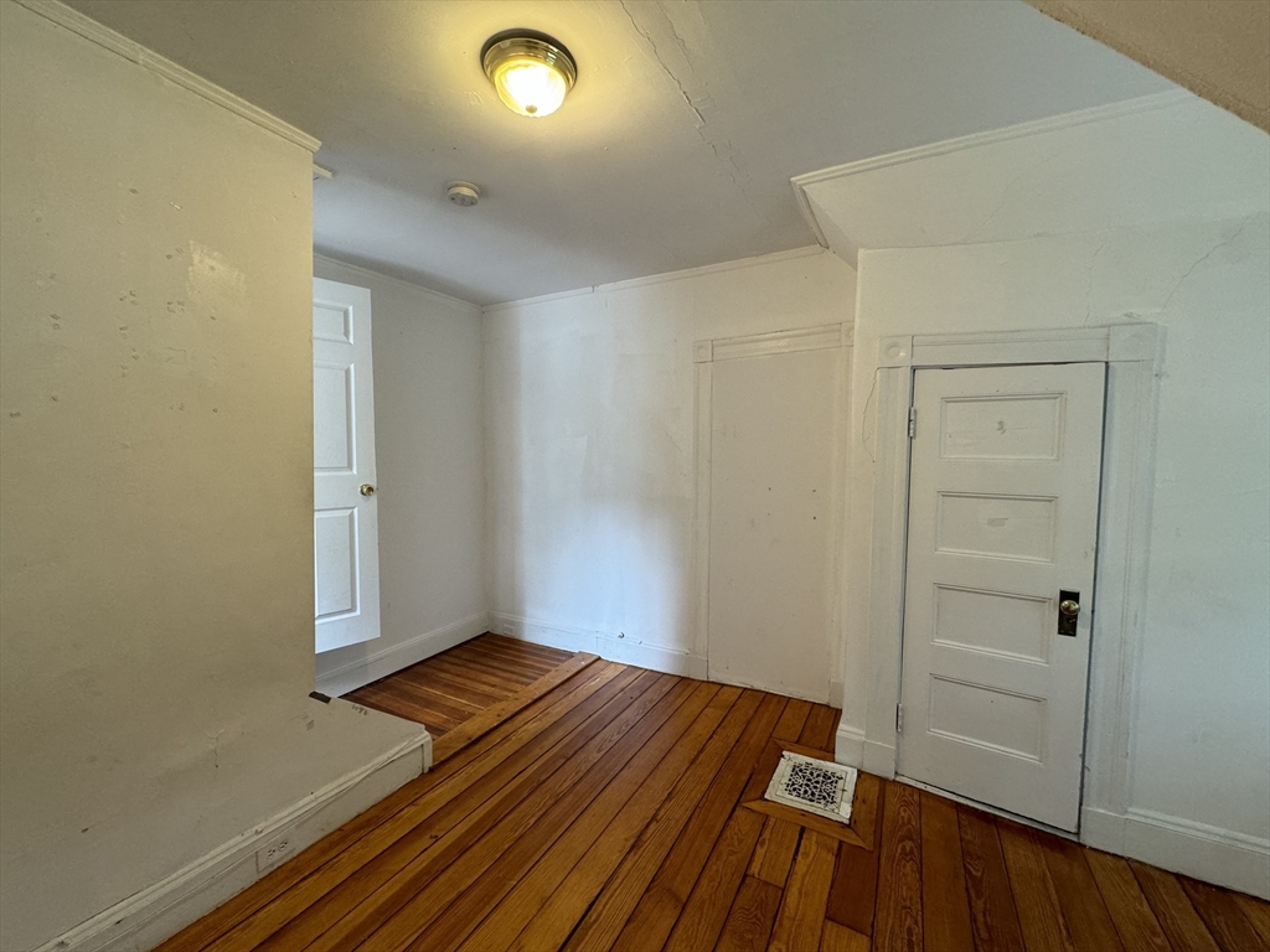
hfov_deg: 102.1
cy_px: 476
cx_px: 635
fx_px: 514
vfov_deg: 85.7
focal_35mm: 14
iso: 200
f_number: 2.2
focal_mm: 2.22
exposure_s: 1/60
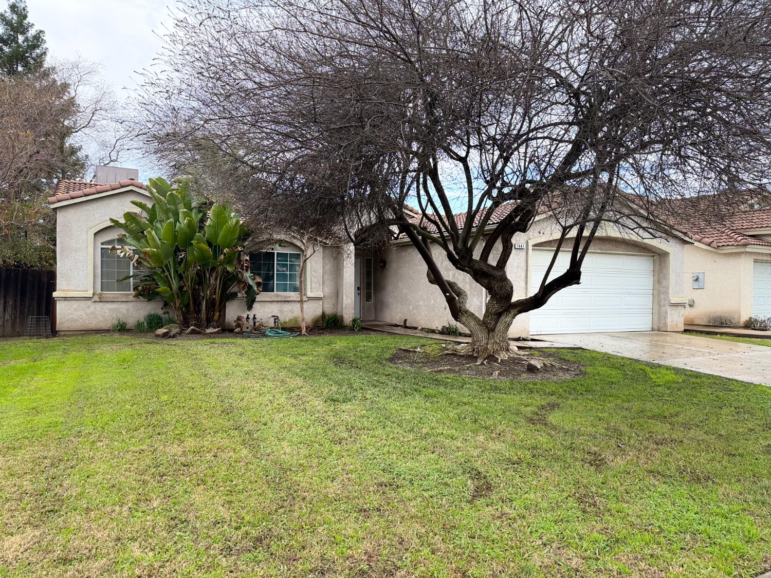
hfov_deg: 71.6
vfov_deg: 56.8
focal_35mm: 24
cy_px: 289
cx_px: 386
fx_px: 535
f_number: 1.78
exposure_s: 1/665
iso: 100
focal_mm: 6.76
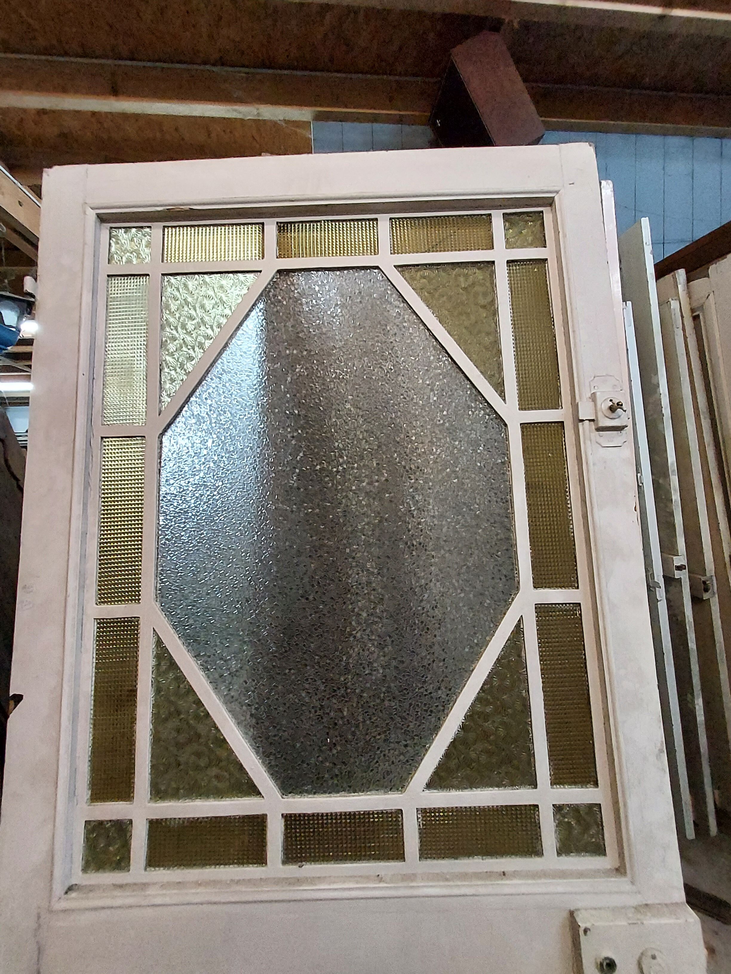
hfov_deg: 89.9
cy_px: 487
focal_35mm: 13
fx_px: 366
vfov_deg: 106.2
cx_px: 366
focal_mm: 1.42
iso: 400
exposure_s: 1/33
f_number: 2.2
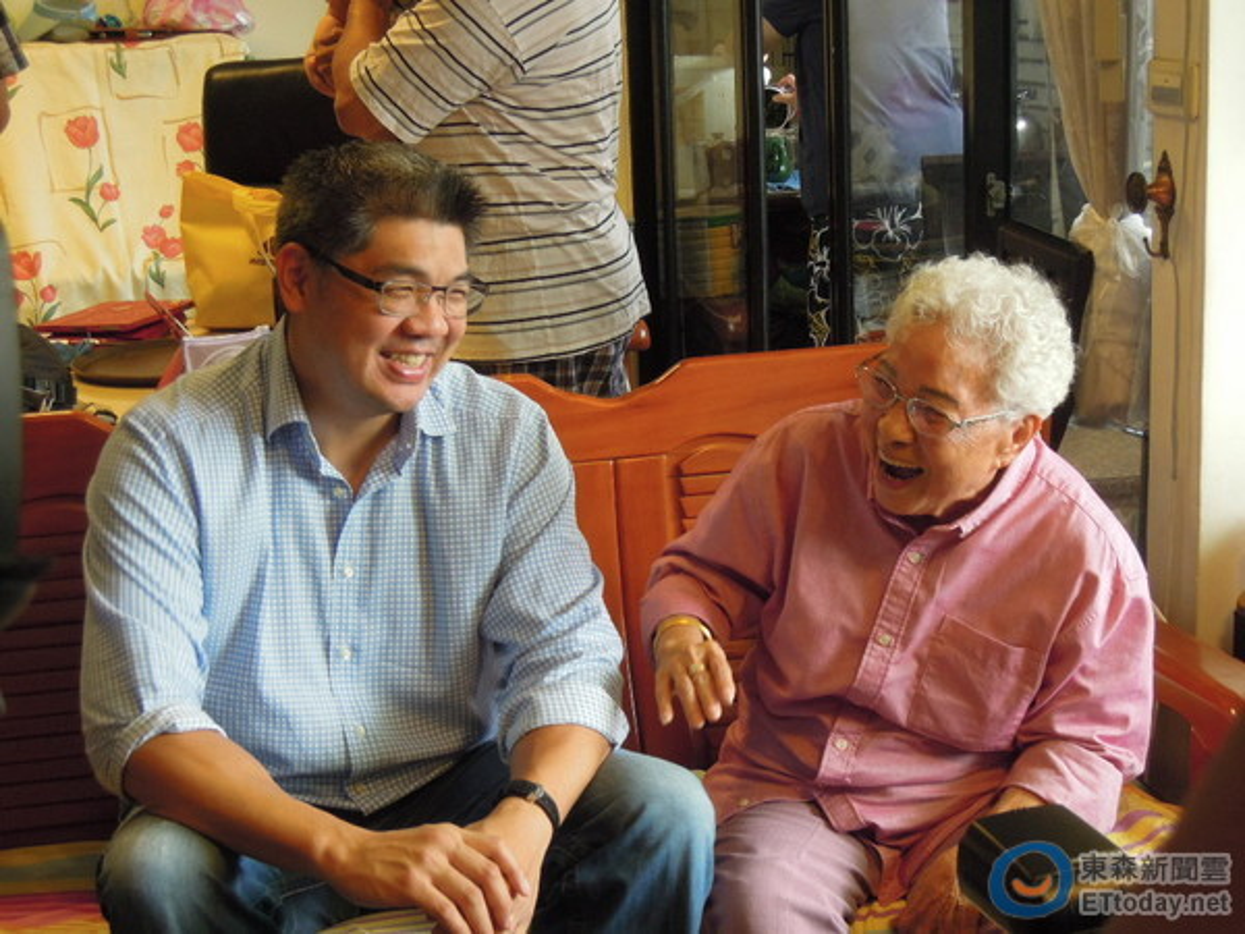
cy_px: 467
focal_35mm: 70
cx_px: 622
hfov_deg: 27.8
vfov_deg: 21.0
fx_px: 2518
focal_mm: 12.5
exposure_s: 1/60
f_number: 4.5
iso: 400
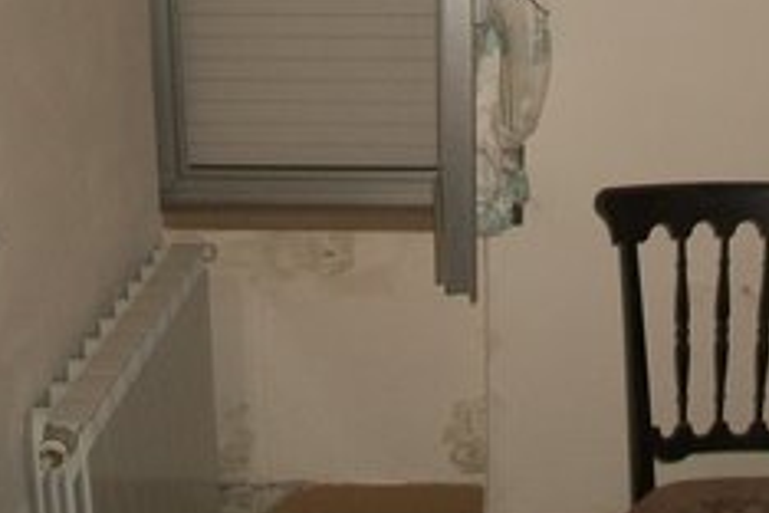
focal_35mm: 64
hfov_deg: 30.8
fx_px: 1367
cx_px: 595
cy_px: 69
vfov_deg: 20.9
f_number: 2.9
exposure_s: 1/30
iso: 160
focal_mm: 5.7
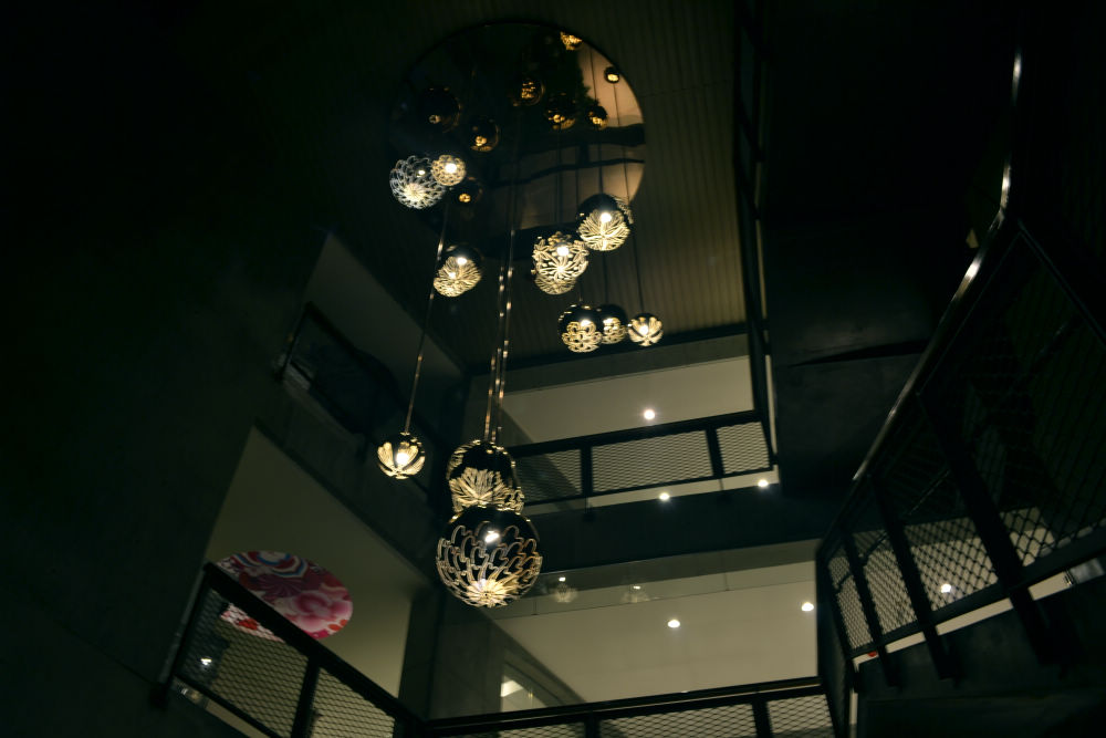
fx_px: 922
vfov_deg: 43.6
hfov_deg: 61.9
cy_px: 369
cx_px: 553
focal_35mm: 30
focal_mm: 20
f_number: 8
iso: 100
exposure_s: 1/3
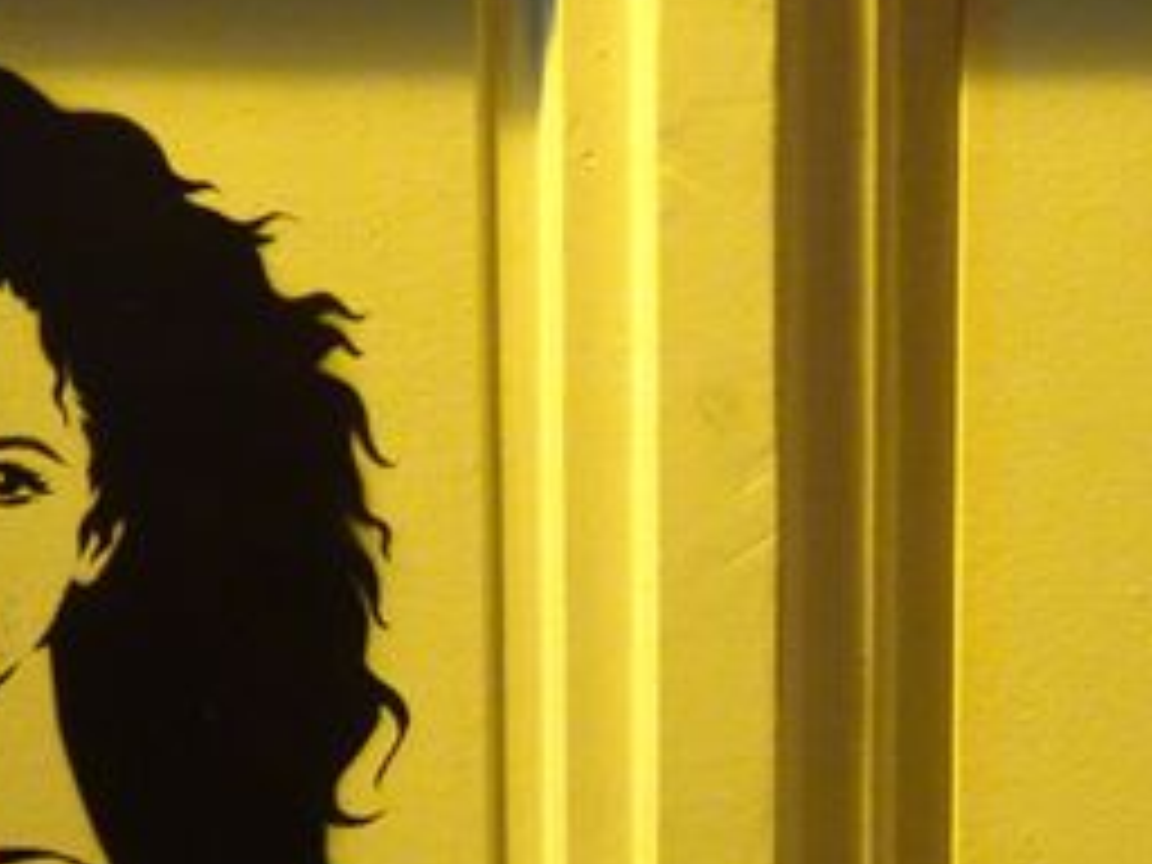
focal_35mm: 104
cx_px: 788
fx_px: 3461
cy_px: 749
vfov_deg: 14.1
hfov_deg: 18.8
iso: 800
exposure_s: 1/10
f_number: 4
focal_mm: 6.56
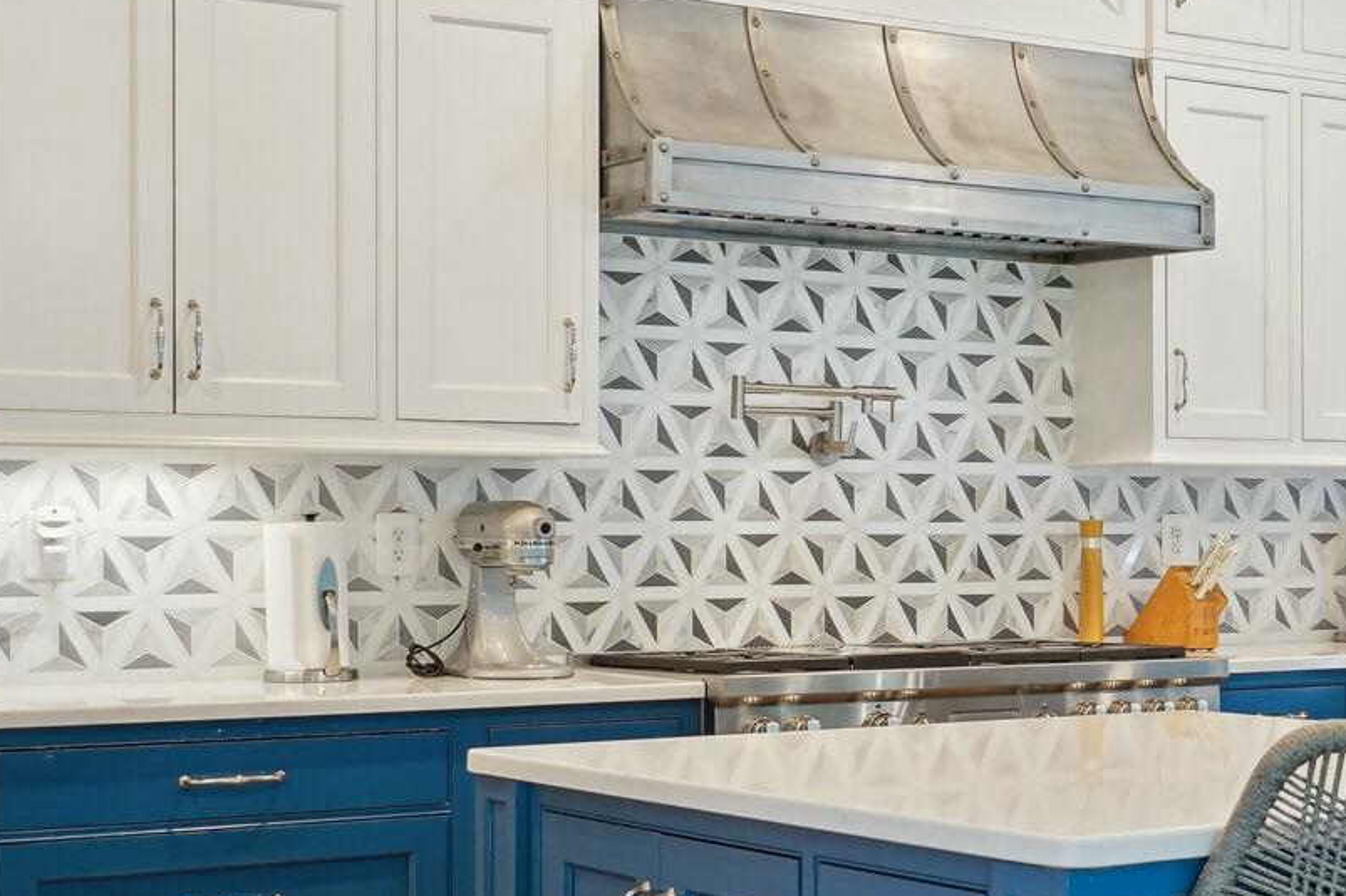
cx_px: 1318
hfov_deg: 27.0
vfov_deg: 19.2
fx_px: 2654
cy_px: 514
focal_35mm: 71
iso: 800
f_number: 8
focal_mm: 33
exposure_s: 1/80
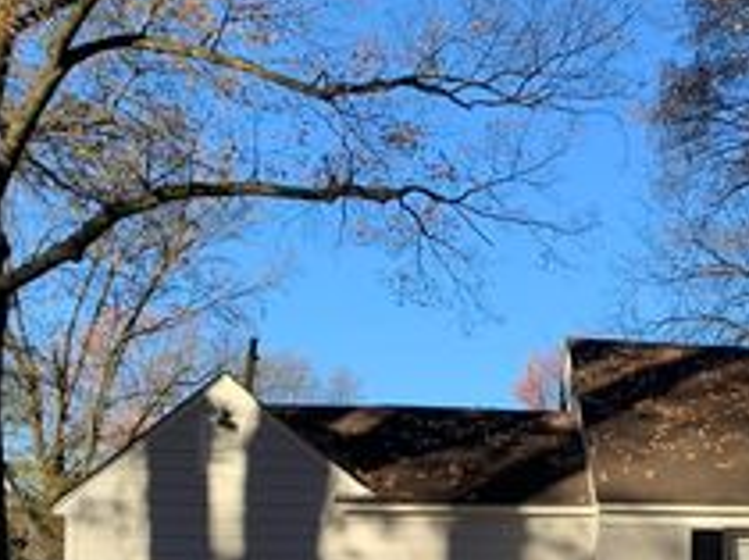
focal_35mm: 62
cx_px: 792
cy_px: 576
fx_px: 1340
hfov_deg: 28.7
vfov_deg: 22.6
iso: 25
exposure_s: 1/849
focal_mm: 4.25
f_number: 1.8
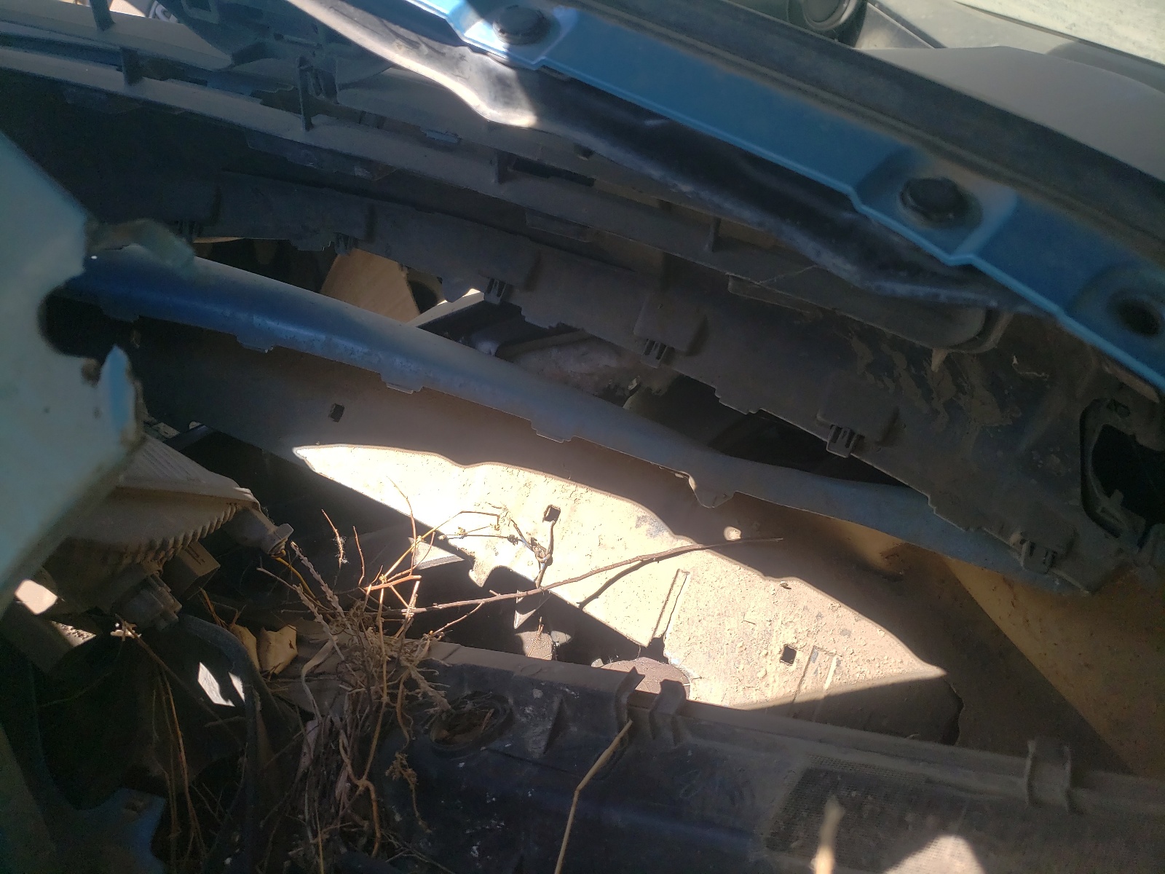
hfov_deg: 67.3
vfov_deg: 53.1
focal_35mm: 26
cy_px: 437
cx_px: 582
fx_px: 875
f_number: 1.5
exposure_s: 1/909
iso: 50
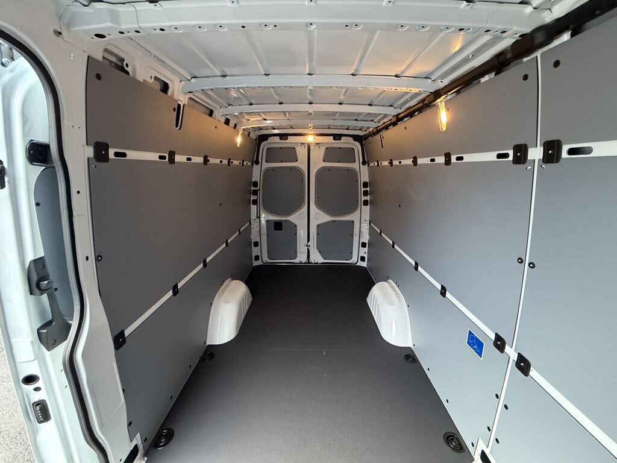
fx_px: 250
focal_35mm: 14
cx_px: 308
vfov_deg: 85.7
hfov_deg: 102.1
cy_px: 232
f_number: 2.2
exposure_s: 1/60
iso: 640
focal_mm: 2.22
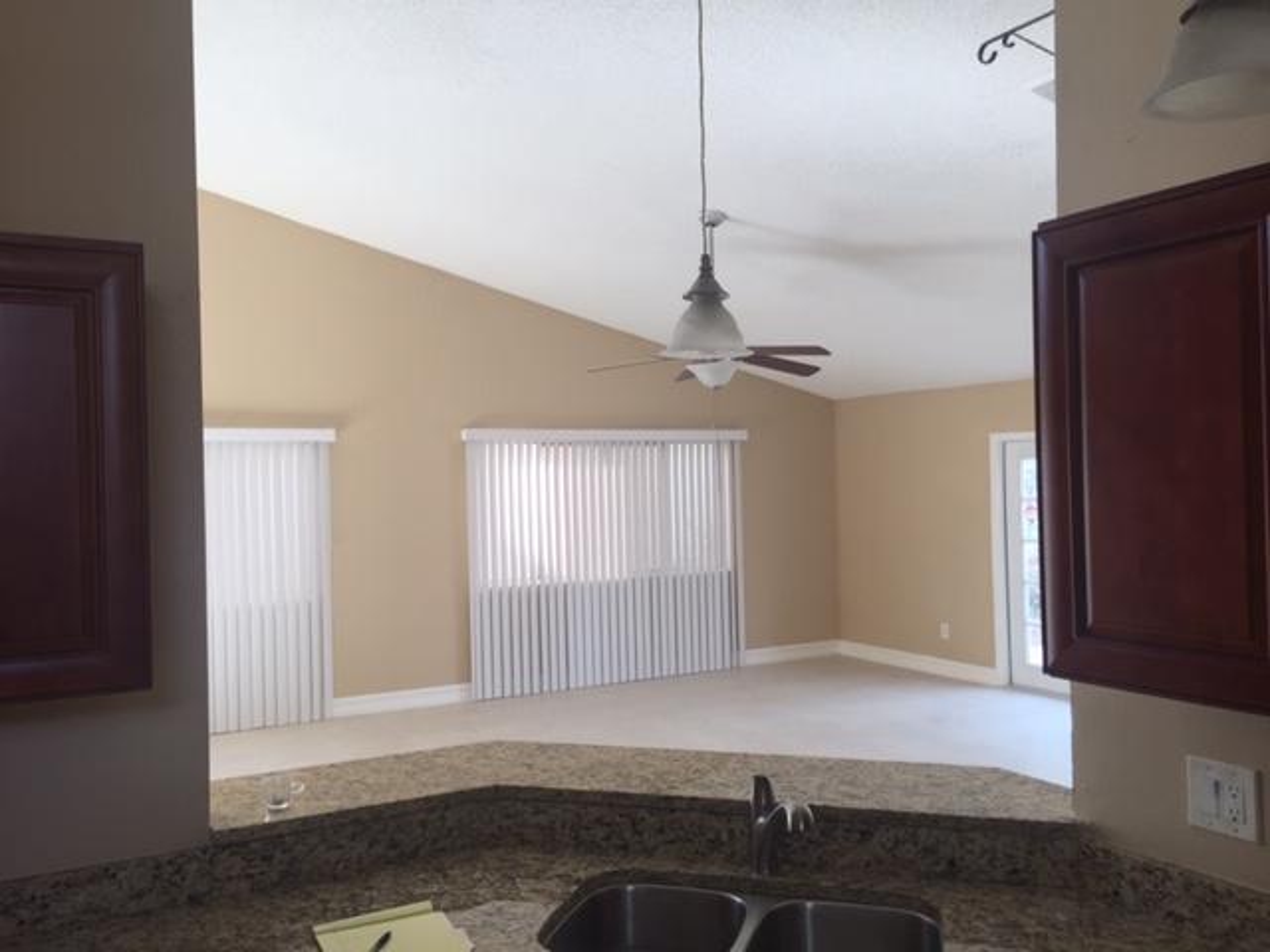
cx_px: 635
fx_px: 1064
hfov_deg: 61.7
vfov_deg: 48.2
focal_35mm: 29
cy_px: 476
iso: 50
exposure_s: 1/120
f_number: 2.2
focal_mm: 4.15
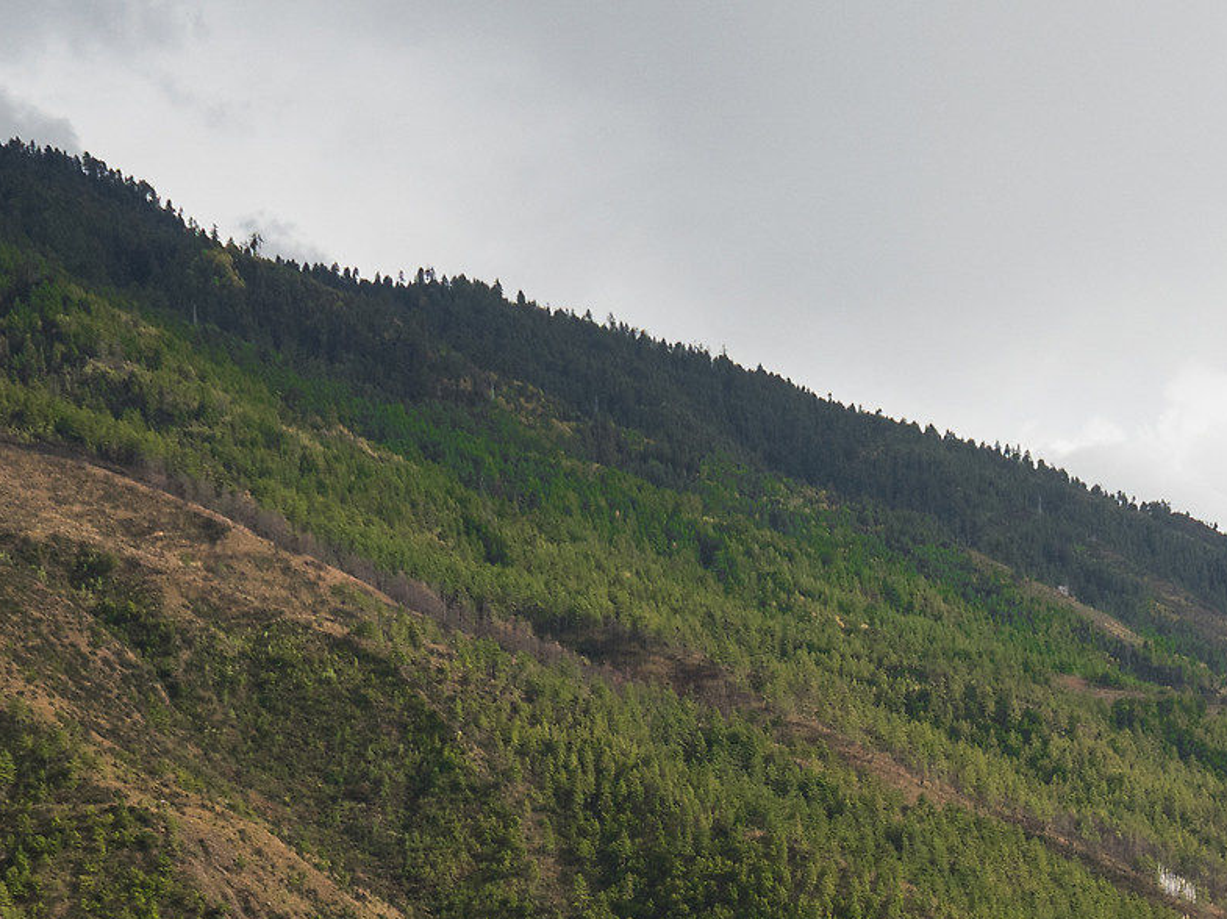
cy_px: 1119
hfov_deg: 18.8
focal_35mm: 104
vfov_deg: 13.8
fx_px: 3685
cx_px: 885
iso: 200
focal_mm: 17
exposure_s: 1/500
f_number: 5
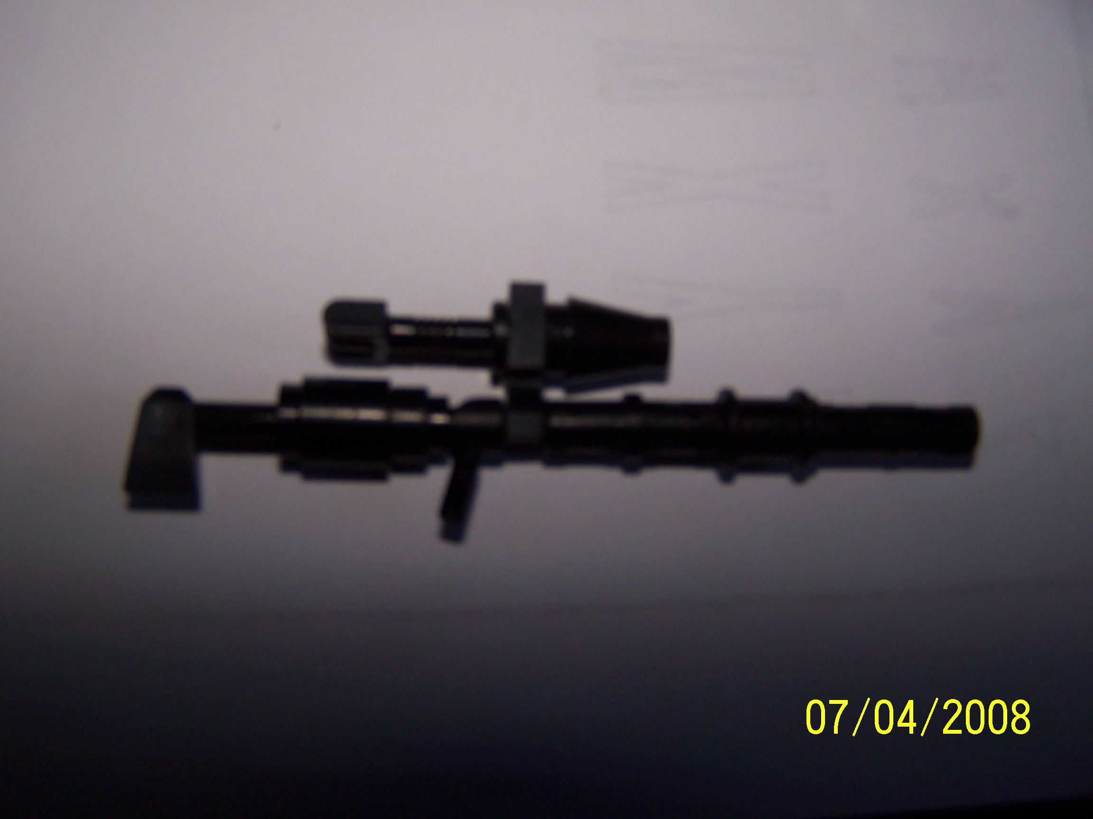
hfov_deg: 49.0
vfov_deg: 37.7
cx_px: 546
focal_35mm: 38
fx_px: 1200
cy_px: 410
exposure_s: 1/60
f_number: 2.8
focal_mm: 6.3
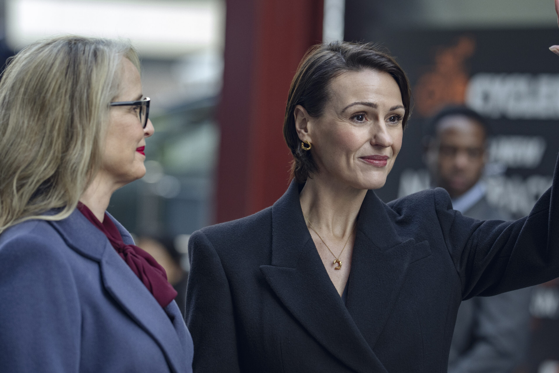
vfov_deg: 6.8
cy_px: 186
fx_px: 3137
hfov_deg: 10.2
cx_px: 280
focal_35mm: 202
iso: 800
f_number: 2.5
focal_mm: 135
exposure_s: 1/800
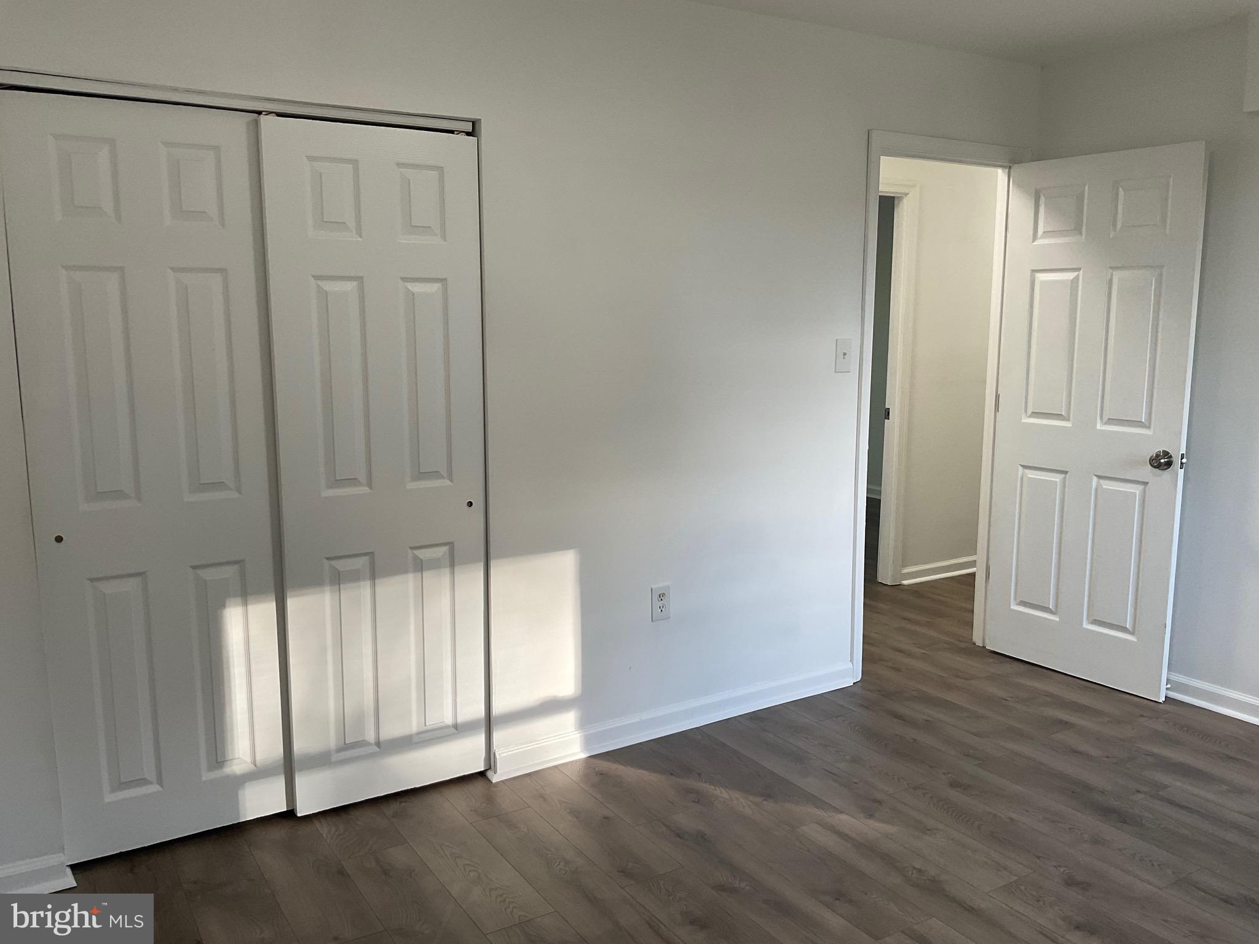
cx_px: 630
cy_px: 472
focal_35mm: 29
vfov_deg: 48.2
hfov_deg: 61.7
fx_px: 1055
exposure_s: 1/120
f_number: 1.8
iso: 50
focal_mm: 3
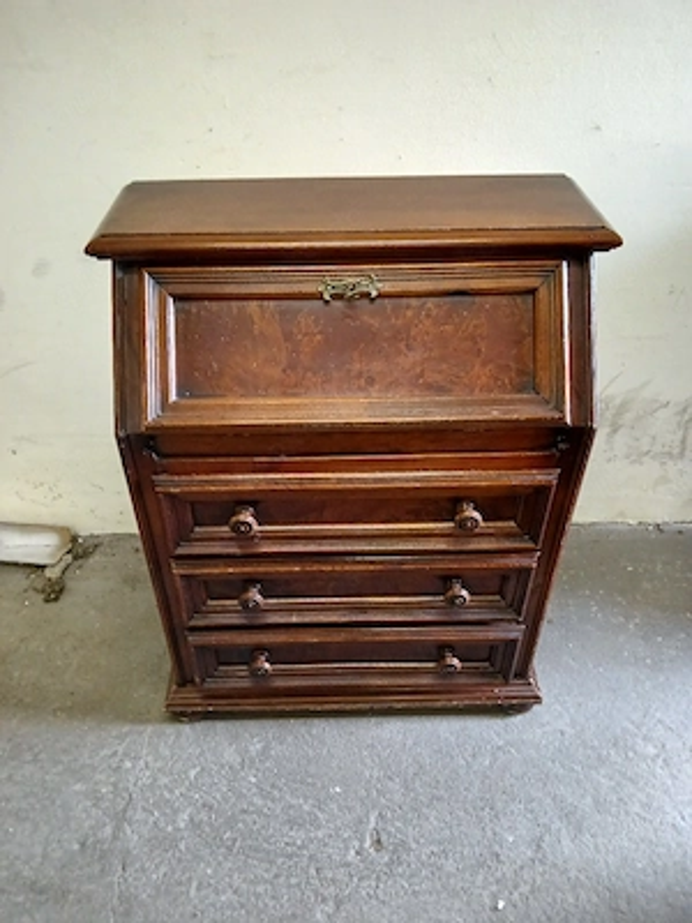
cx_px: 346
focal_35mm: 26
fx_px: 693
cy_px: 462
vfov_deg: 67.3
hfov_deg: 53.1
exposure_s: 1/25.1
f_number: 1.8
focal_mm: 3.98
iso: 320
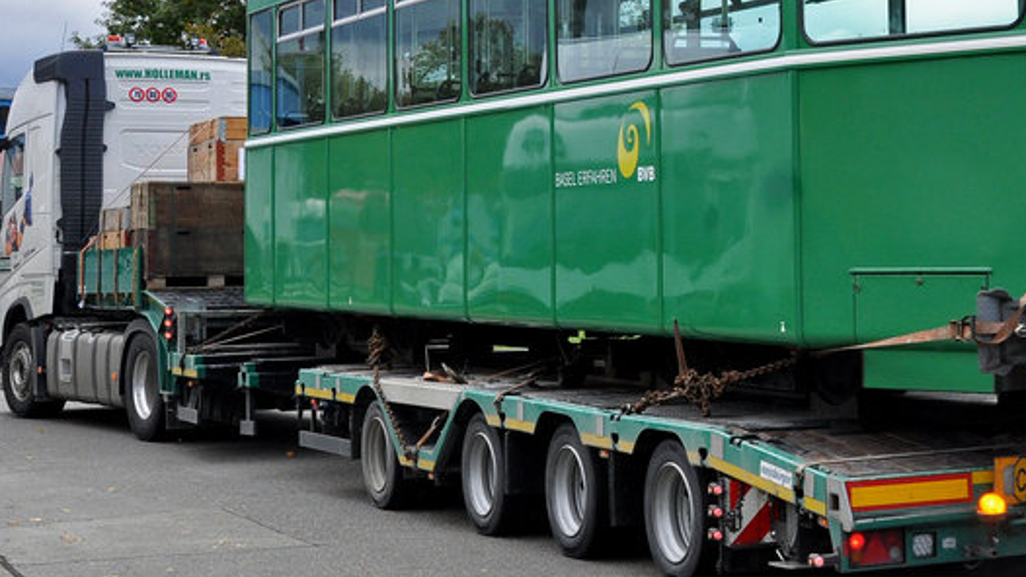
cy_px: -3
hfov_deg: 24.3
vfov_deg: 13.9
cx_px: 837
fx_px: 2340
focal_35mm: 86
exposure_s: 1/320
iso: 400
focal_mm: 24
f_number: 9
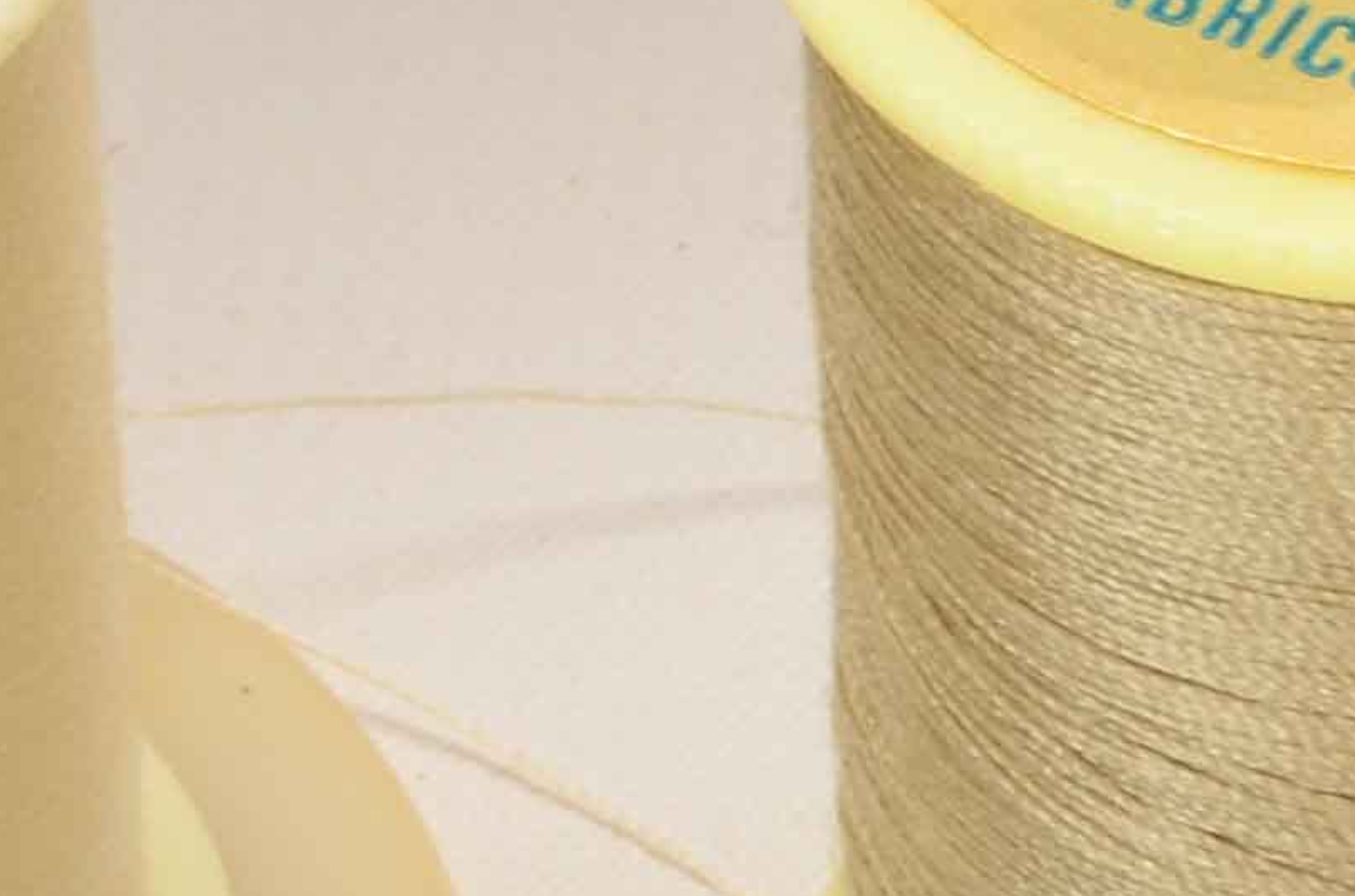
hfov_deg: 2.1
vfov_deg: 1.4
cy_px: 636
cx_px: -1377
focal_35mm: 962
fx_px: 36125
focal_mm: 105
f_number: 16
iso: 200
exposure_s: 1/160
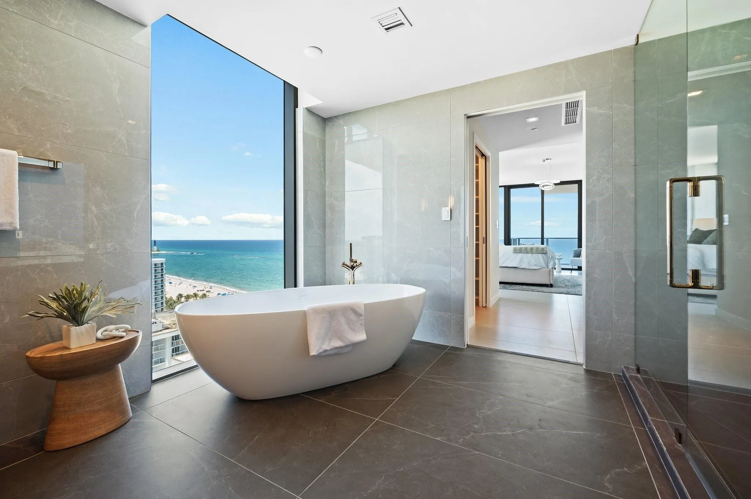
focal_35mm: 15
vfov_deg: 77.2
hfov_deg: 100.4
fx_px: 313
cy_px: 250
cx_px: 376
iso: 200
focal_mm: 15
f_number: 8
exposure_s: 1/8
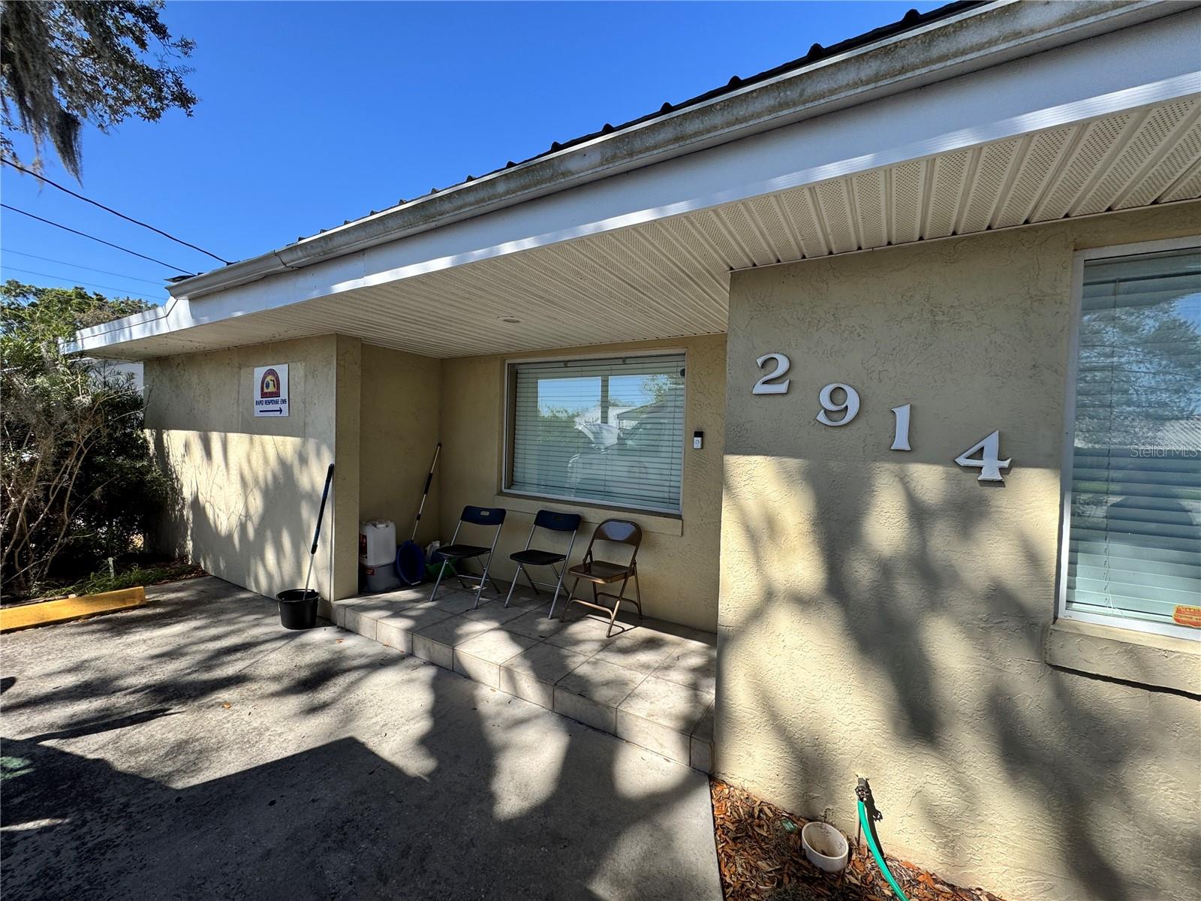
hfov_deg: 102.1
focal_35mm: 14
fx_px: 486
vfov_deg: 85.7
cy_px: 450
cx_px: 600
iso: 40
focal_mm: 2.22
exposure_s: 1/681
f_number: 2.2
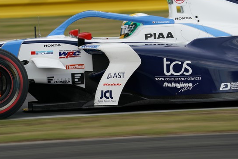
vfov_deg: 2.8
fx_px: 3259
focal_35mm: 493
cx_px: 88
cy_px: 59
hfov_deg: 4.2
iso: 200
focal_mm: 374
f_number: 10
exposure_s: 1/200
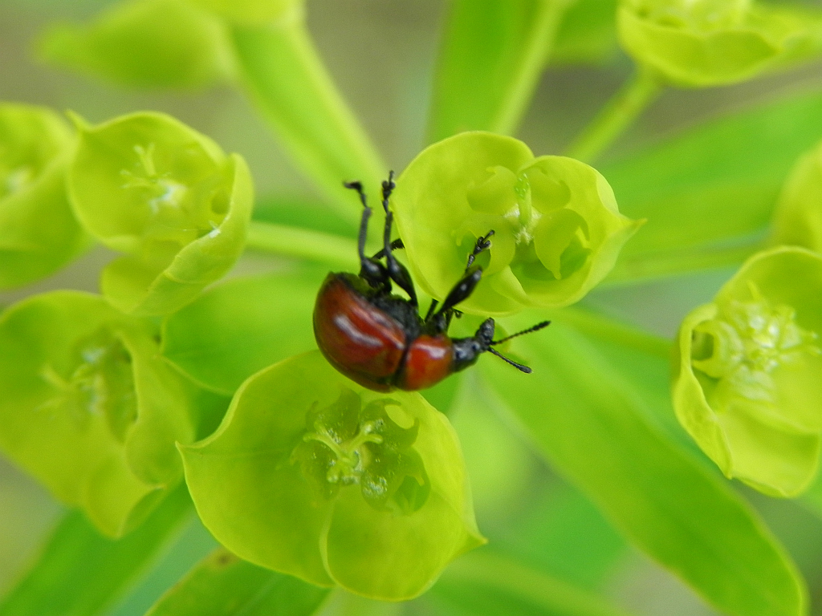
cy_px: 308
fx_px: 2493
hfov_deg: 18.7
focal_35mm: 105
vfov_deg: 14.1
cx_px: 411
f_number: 4
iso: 190
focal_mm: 18.8
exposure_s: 1/125
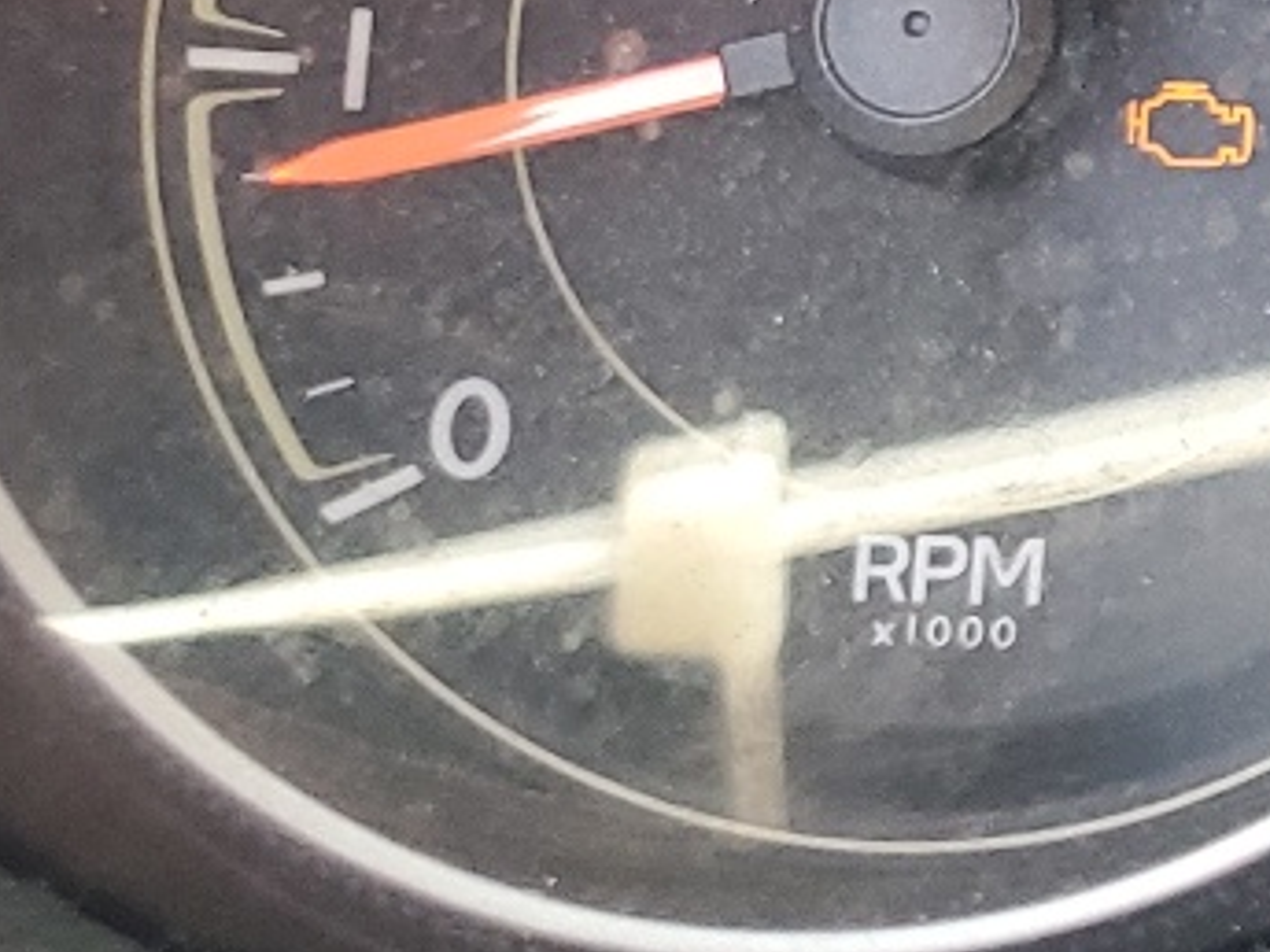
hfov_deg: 13.9
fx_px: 4439
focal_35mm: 121
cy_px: -236
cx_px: 2507
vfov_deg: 11.9
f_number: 1.5
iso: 86
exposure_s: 1/100
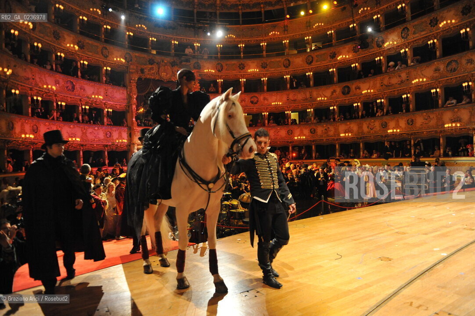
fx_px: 316
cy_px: 158
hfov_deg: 73.8
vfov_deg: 53.1
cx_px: 238
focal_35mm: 24
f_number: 3.2
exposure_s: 1/125
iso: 3200
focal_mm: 24
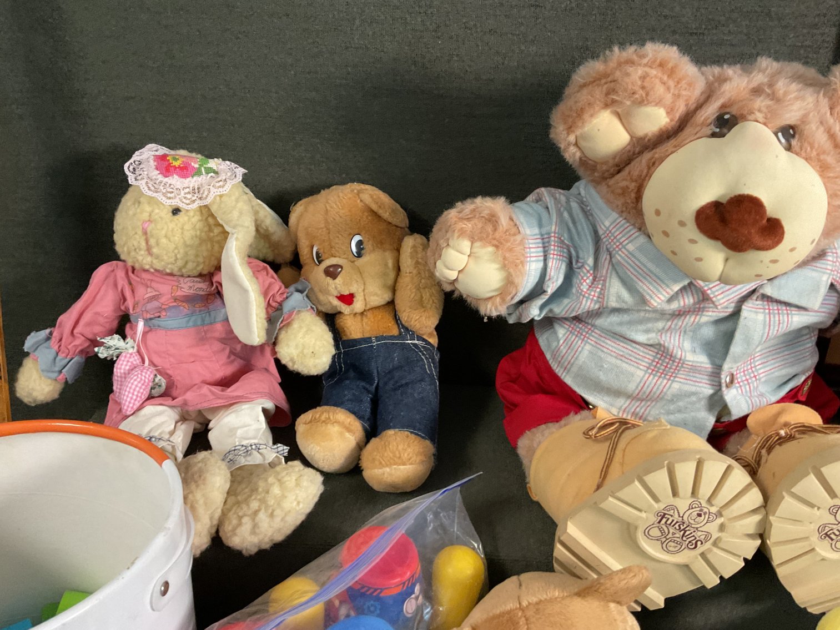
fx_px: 704
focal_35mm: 29
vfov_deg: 48.2
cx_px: 420
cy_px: 315
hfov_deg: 61.7
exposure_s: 1/60
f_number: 1.8
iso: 200
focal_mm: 3
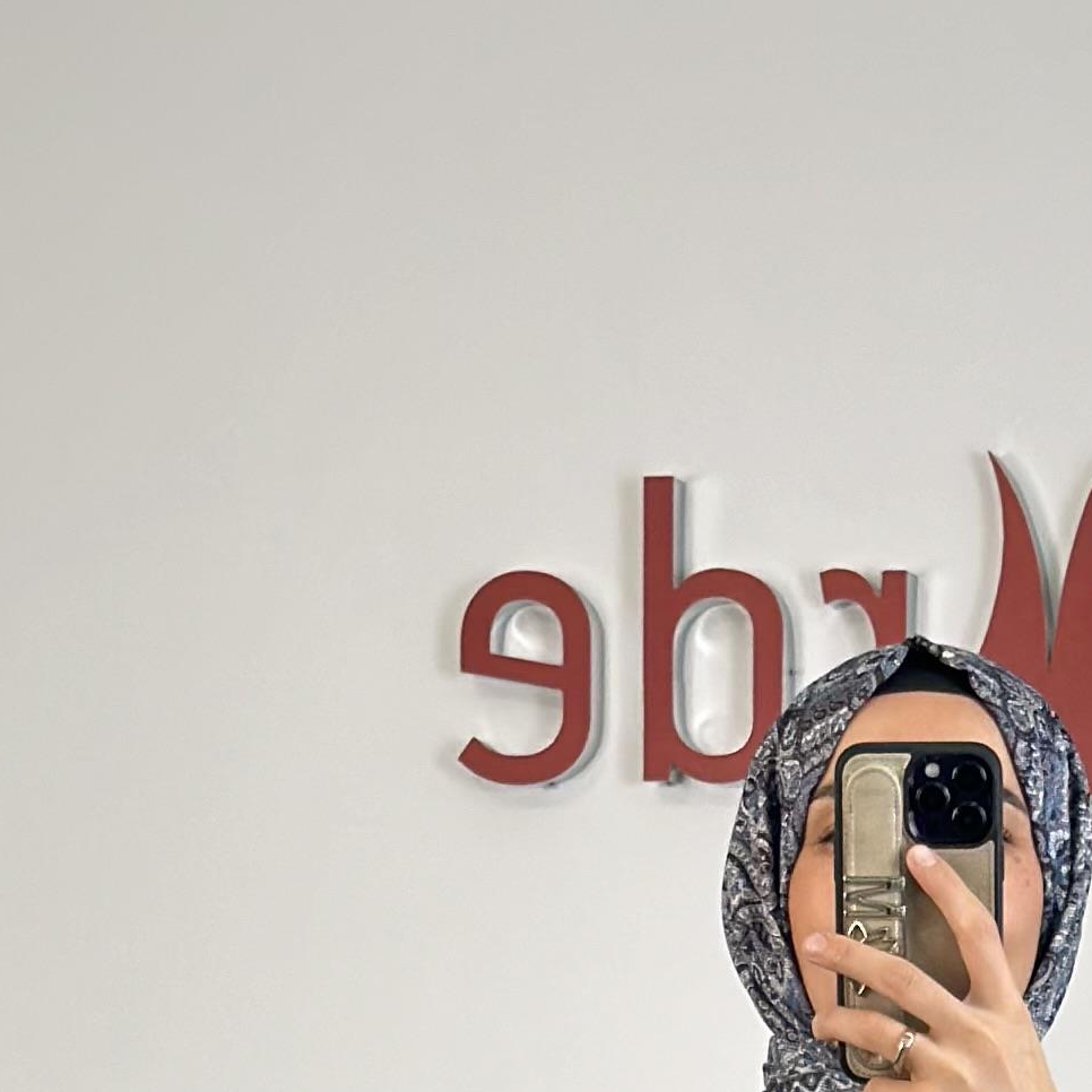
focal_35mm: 177
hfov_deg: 9.8
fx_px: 6317
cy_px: 1810
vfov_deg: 9.5
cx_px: 899
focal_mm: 6.86
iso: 80
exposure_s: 1/141
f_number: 1.78
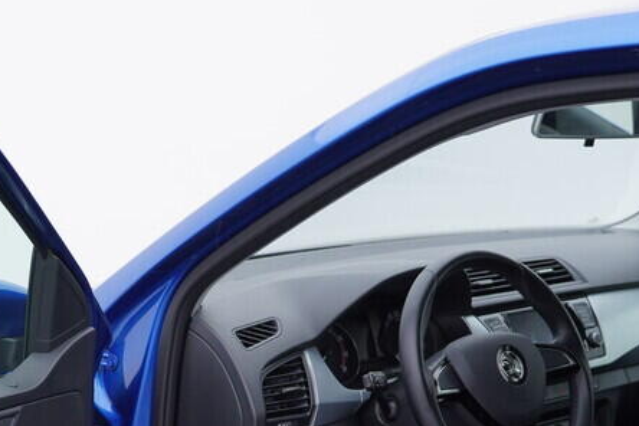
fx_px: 1473
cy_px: 463
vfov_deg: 16.0
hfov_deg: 24.1
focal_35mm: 83
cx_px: 117
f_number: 3.5
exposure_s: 1/60
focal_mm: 24
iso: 125
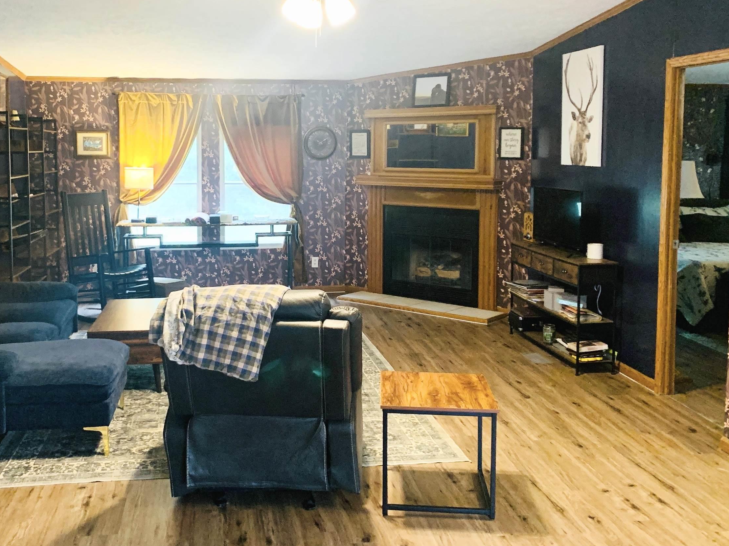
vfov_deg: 39.3
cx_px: 312
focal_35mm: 36
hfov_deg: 51.2
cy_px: 198
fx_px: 758
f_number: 1.8
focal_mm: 4.25
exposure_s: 1/40
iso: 400
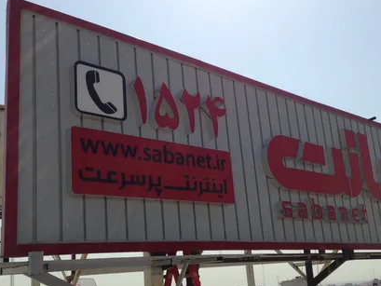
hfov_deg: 43.6
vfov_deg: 33.5
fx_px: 473
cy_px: 171
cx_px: 228
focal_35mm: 43
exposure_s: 1/3390
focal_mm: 4.12
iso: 50
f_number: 2.4
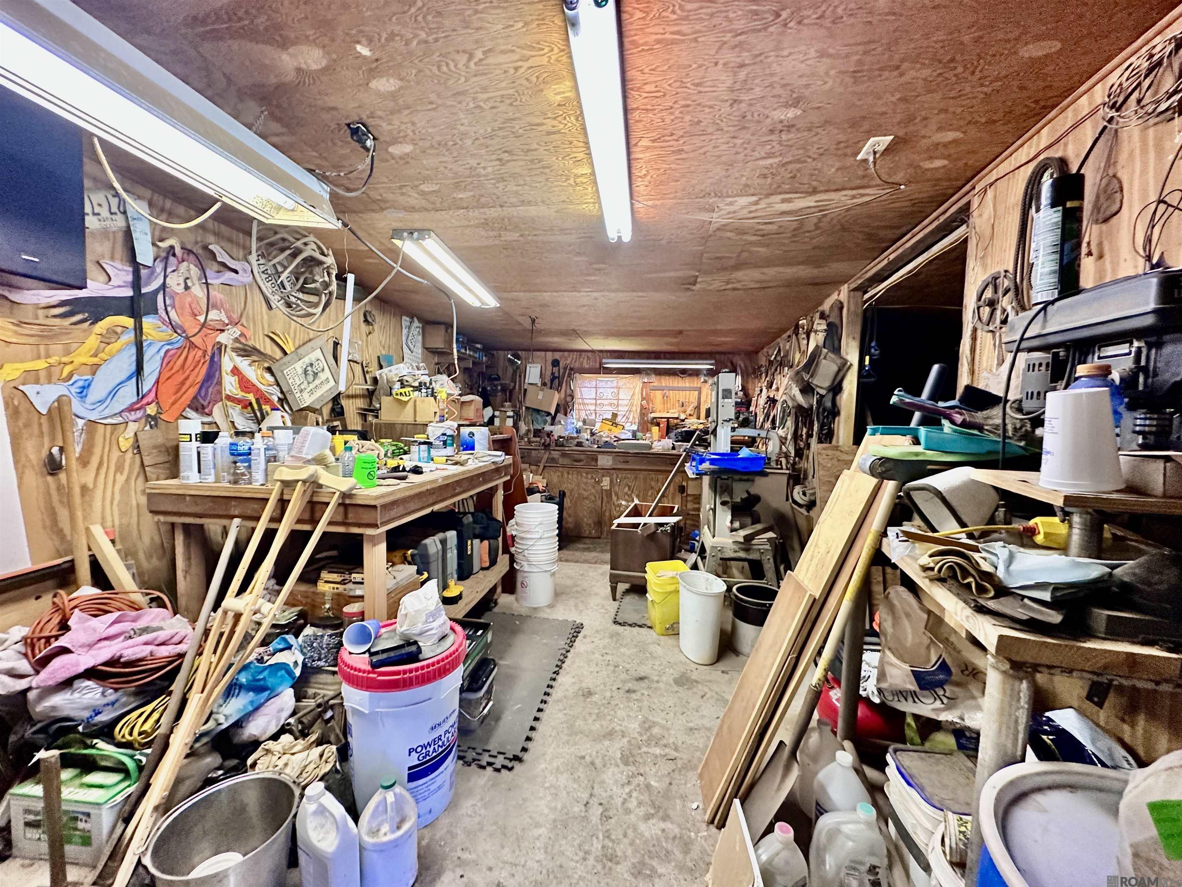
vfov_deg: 85.7
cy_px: 444
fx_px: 478
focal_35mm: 14
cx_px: 591
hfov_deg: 102.1
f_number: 2.2
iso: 500
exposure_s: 1/60
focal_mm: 2.22
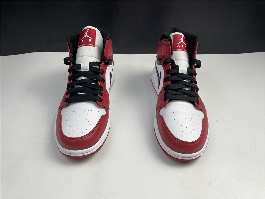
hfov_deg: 67.3
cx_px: 132
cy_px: 100
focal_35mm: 26
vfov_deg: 53.1
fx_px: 199
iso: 50
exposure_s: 1/121
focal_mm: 4.2
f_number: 1.6
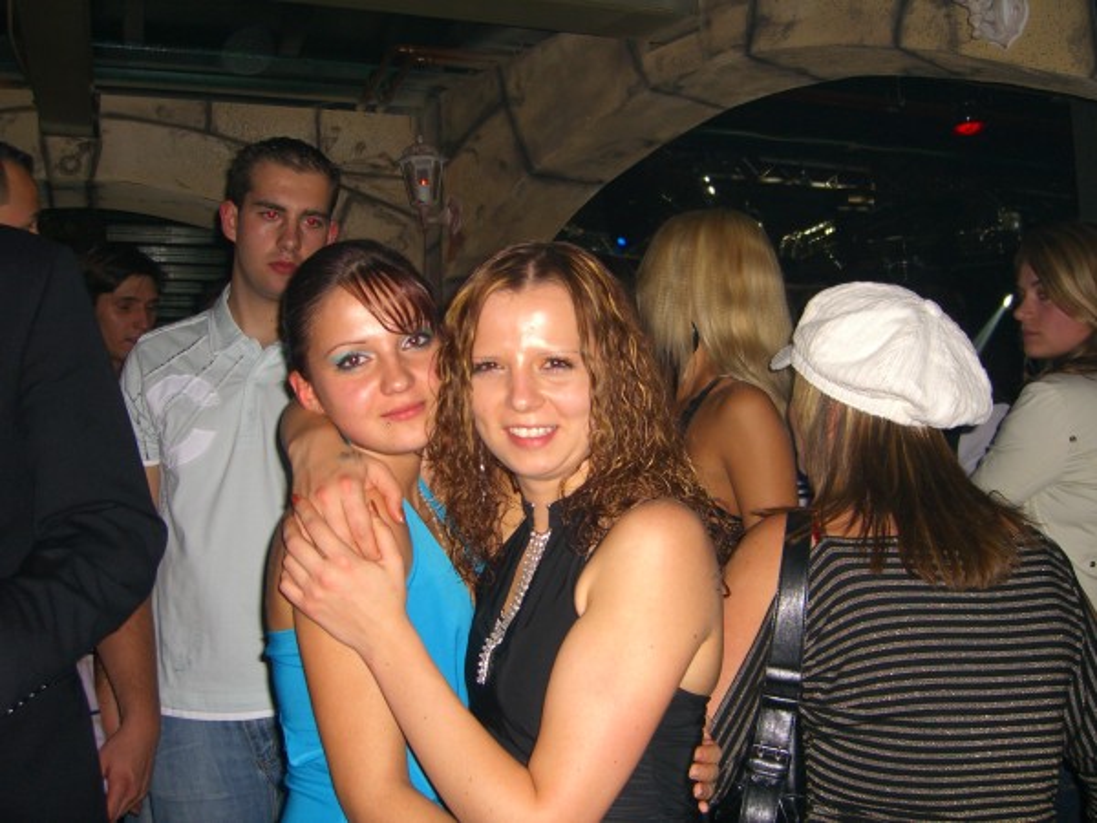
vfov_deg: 37.7
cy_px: 412
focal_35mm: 38
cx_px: 548
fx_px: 1204
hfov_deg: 49.0
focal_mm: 7.9
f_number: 2.8
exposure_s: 1/60
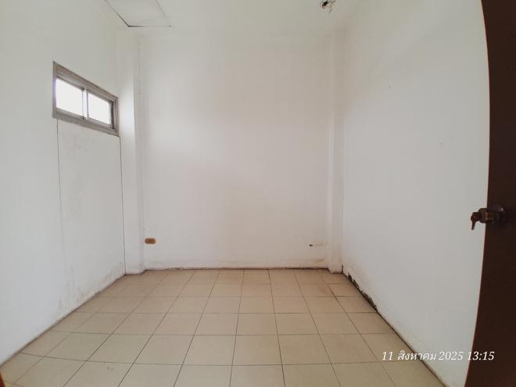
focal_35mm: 17
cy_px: 194
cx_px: 258
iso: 40
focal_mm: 1.46
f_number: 2.2
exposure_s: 1/100
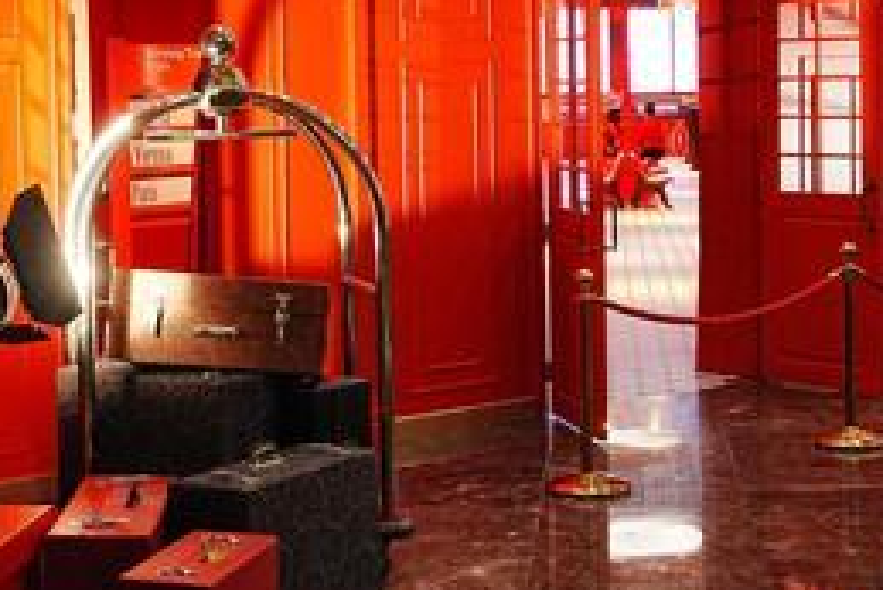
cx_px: 440
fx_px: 2037
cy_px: 140
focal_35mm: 83
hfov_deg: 24.5
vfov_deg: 16.4
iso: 4000
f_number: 4
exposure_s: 1/100
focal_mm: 35
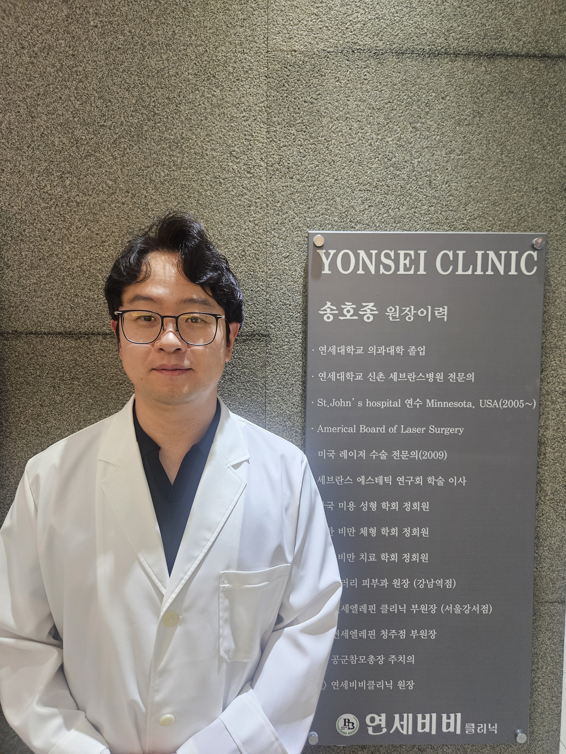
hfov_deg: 58.9
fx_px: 501
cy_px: 377
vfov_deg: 73.9
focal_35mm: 23
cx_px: 283
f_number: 1.8
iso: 500
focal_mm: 5.4
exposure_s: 1/120
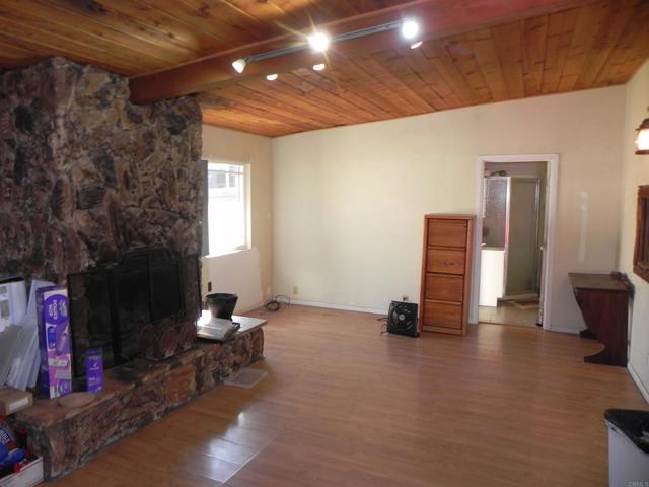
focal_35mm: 26
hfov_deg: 67.3
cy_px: 244
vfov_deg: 53.1
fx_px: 487
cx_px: 324
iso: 160
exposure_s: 1/33.8
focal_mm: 4.6
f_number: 2.8
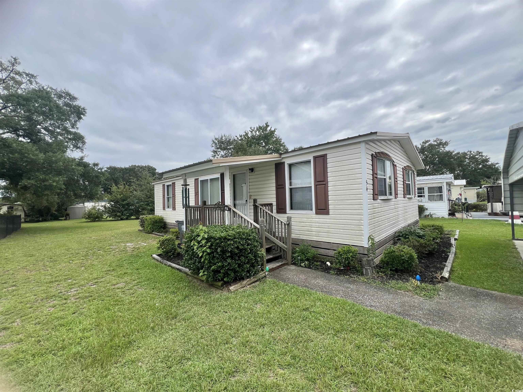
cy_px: 196
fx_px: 196
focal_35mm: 13
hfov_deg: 106.2
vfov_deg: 89.9
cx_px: 262
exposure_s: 1/763
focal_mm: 1.57
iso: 32
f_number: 1.8
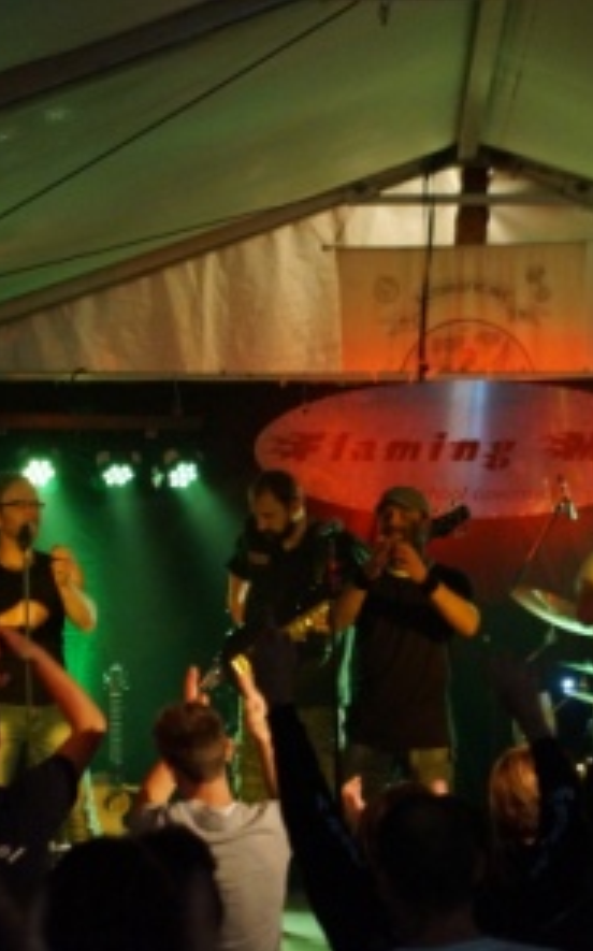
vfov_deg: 18.0
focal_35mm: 116
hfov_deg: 11.3
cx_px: 316
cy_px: 477
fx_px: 3004
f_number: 4.5
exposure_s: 1/80
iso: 3200
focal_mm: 50
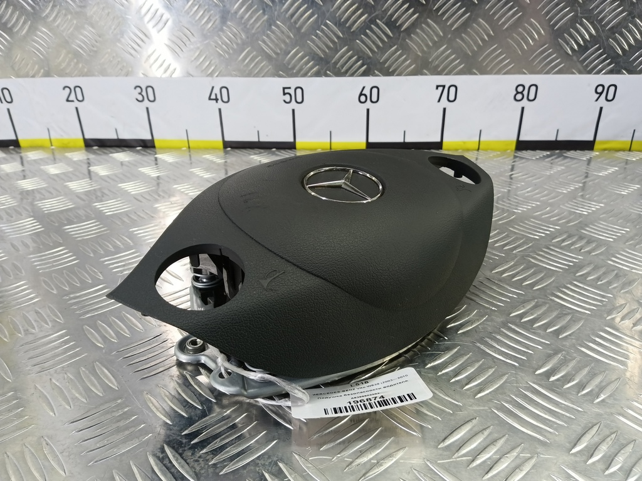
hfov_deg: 73.9
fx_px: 427
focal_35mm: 23
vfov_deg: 58.9
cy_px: 240
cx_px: 321
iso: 167
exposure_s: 1/50
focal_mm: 4.11
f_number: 1.6
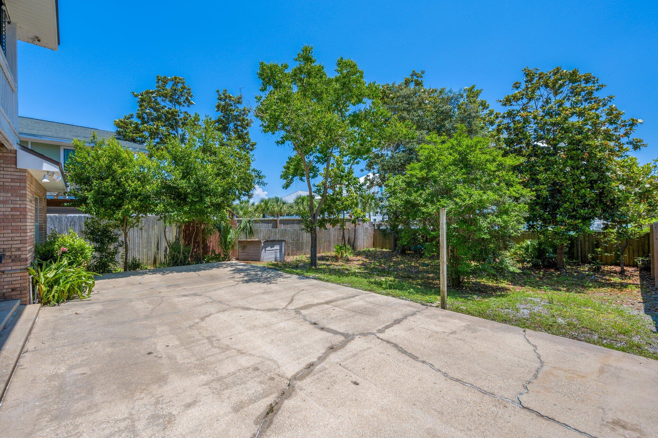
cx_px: 329
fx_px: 274
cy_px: 219
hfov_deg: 100.4
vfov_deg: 77.2
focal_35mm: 15
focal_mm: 15
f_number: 9
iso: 100
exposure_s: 1/250
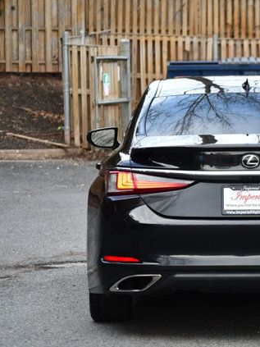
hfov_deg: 8.3
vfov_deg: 11.0
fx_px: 1794
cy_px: 174
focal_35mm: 179
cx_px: 249
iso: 720
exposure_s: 1/250
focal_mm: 82
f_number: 4.8
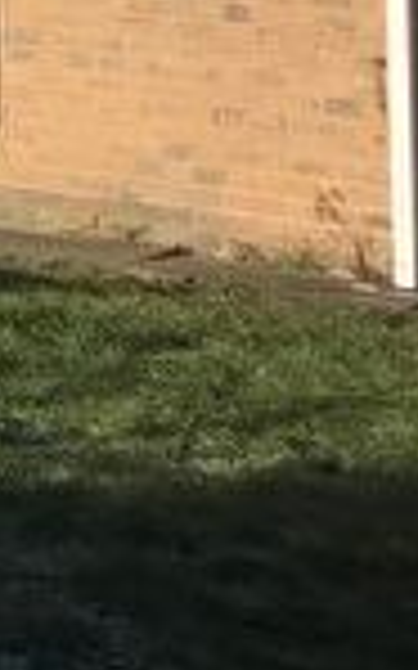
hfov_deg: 8.0
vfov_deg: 13.8
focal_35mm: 139
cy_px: -447
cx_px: -881
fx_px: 2536
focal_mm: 3.99
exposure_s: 1/2398
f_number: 1.8
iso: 20
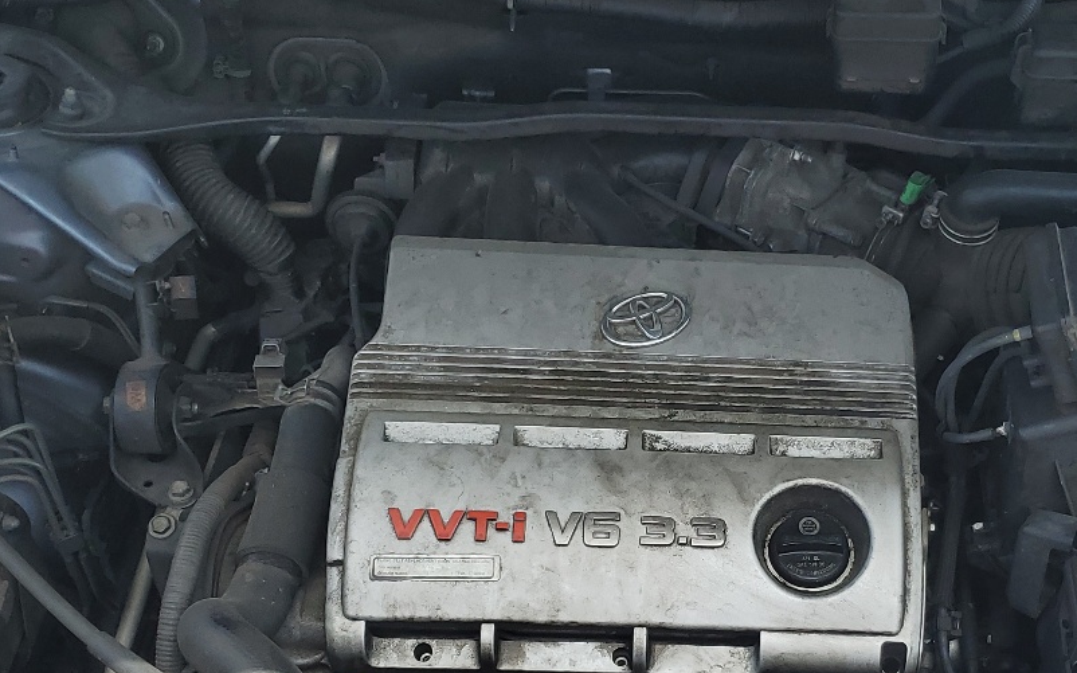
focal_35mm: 55
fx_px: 1614
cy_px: 525
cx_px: 701
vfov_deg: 23.2
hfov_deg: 36.6
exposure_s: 1/2000
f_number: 1.5
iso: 50
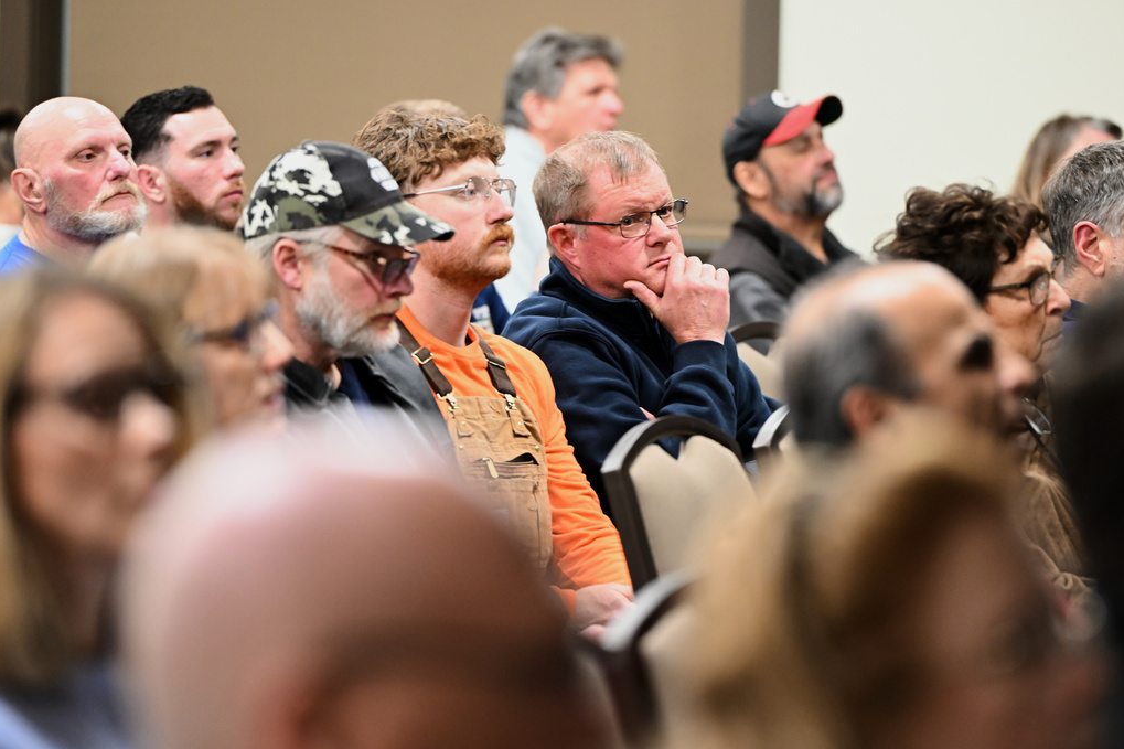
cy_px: 376
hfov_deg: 10.2
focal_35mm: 201
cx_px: 561
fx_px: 6274
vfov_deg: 6.8
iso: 4000
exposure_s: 1/100
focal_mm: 200
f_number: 4
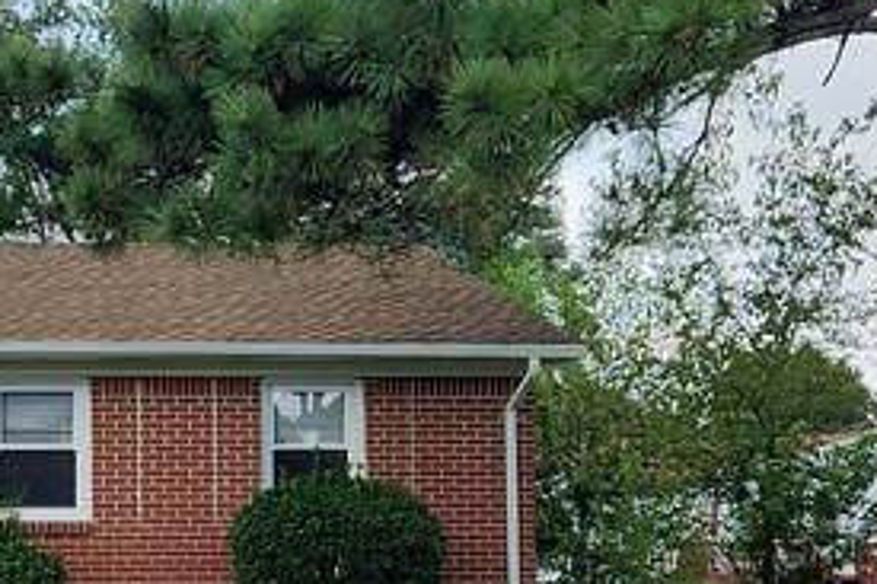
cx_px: -54
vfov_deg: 15.2
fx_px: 2167
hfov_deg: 21.8
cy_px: 520
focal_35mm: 89
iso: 50
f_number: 1.8
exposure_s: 1/270
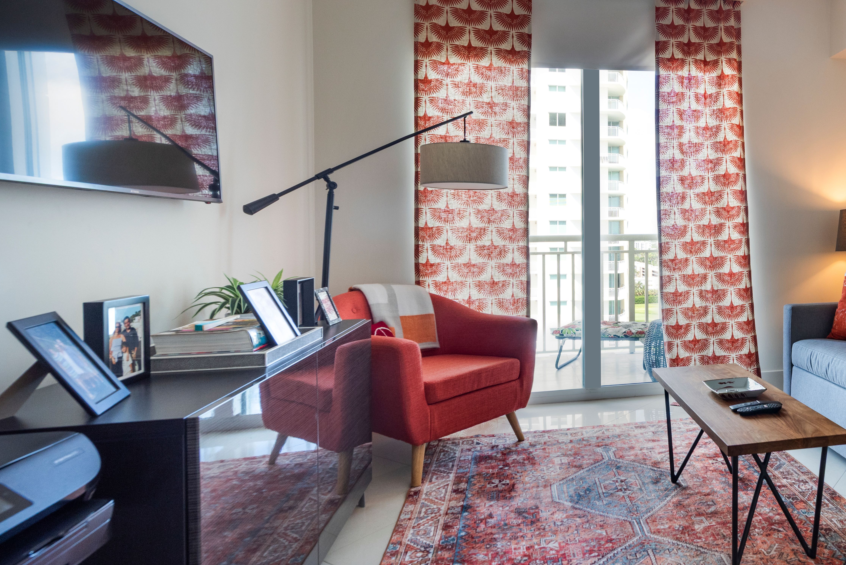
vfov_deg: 55.1
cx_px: 692
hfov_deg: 67.9
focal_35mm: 23
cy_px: 276
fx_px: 541
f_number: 9
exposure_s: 1/160
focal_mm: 14
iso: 200
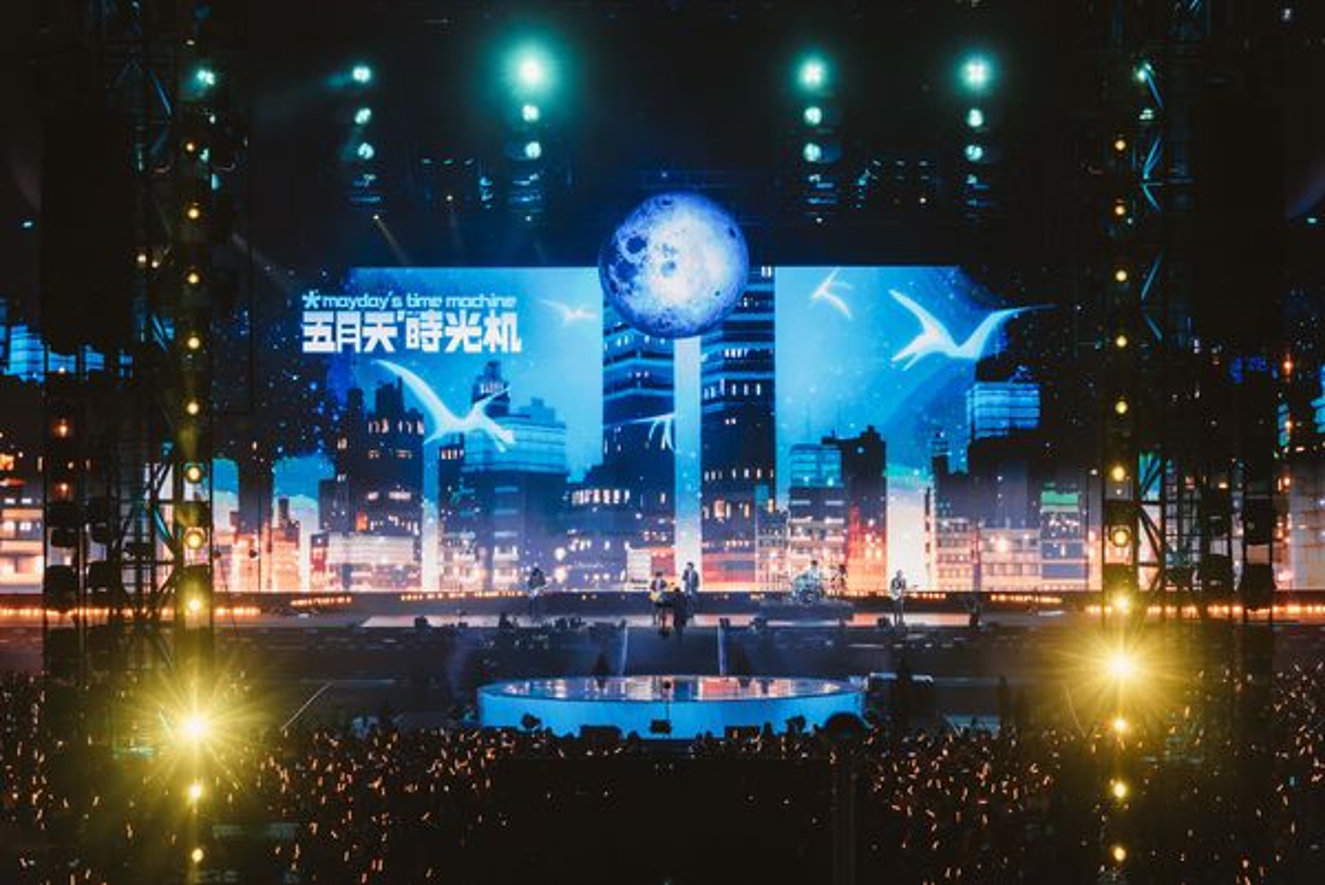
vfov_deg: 11.7
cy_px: 442
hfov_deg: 17.5
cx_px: 662
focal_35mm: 117
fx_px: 4309
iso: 4000
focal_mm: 117
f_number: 5.6
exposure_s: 1/500
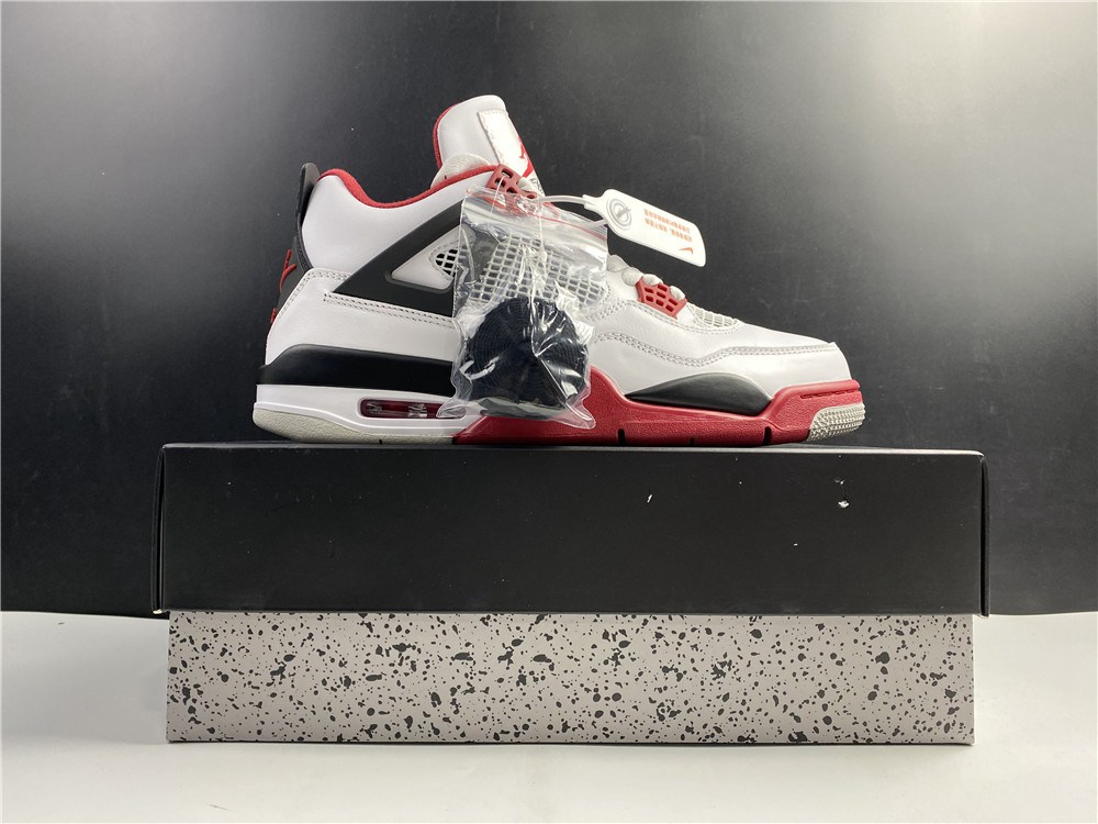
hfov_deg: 67.3
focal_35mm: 26
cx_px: 549
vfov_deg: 53.1
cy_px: 412
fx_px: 825
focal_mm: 4.25
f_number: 1.8
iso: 100
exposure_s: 1/100
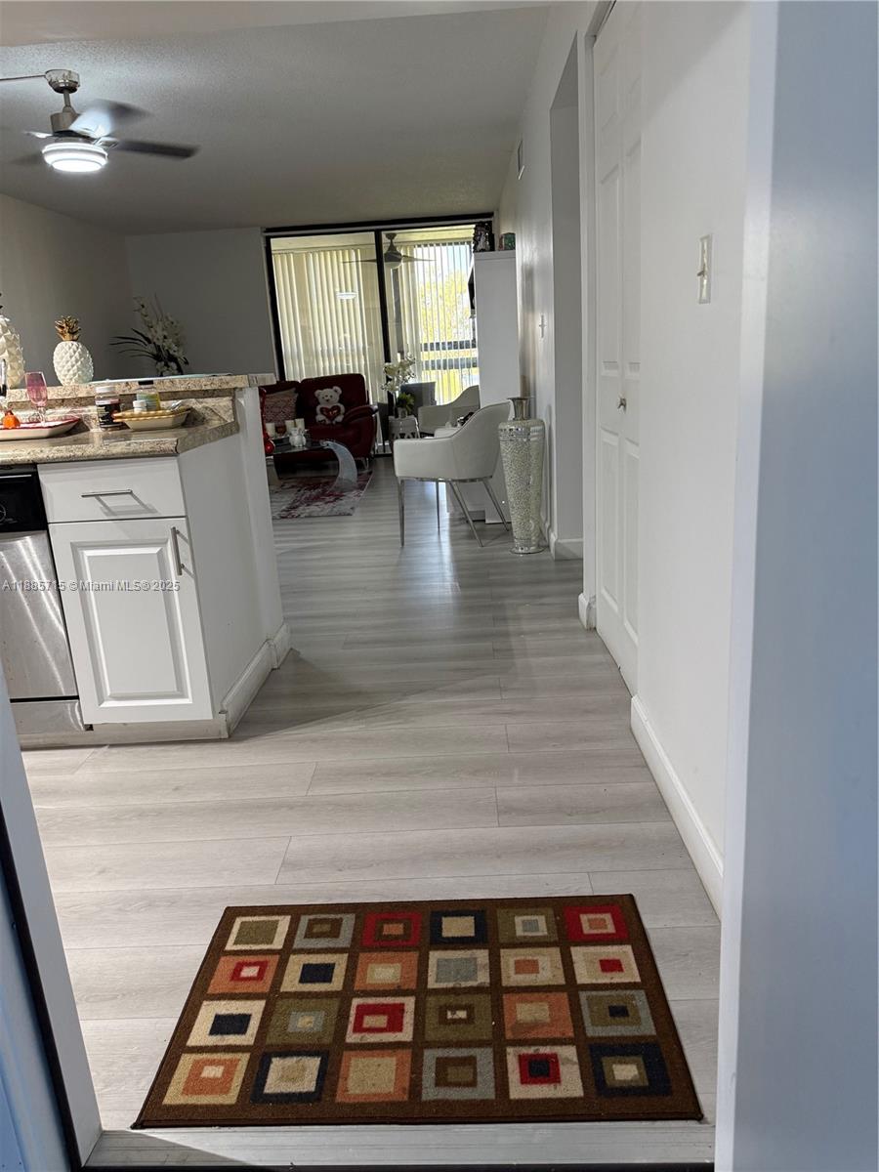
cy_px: 586
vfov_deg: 71.6
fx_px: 813
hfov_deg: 56.8
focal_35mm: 24
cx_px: 440
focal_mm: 6.76
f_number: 1.78
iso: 250
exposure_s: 1/60
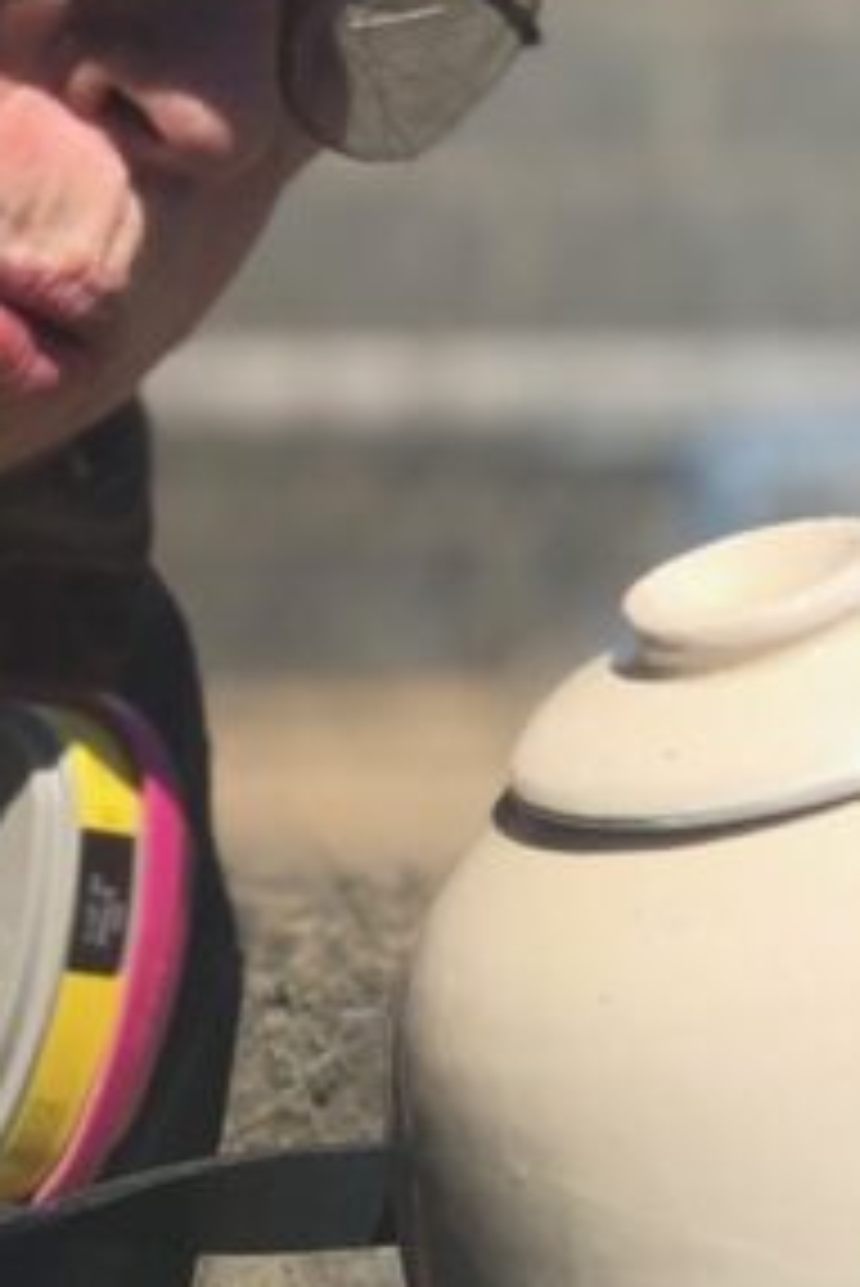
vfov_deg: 8.5
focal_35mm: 242
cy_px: 657
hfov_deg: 5.7
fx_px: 8661
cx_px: 275
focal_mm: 6
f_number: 2.4
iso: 16
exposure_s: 1/1012
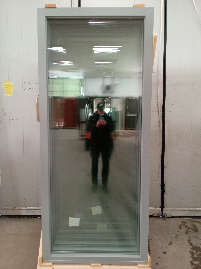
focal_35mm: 27
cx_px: 100
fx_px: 209
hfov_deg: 51.4
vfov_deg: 65.3
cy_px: 134
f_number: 1.8
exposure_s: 1/25
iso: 798
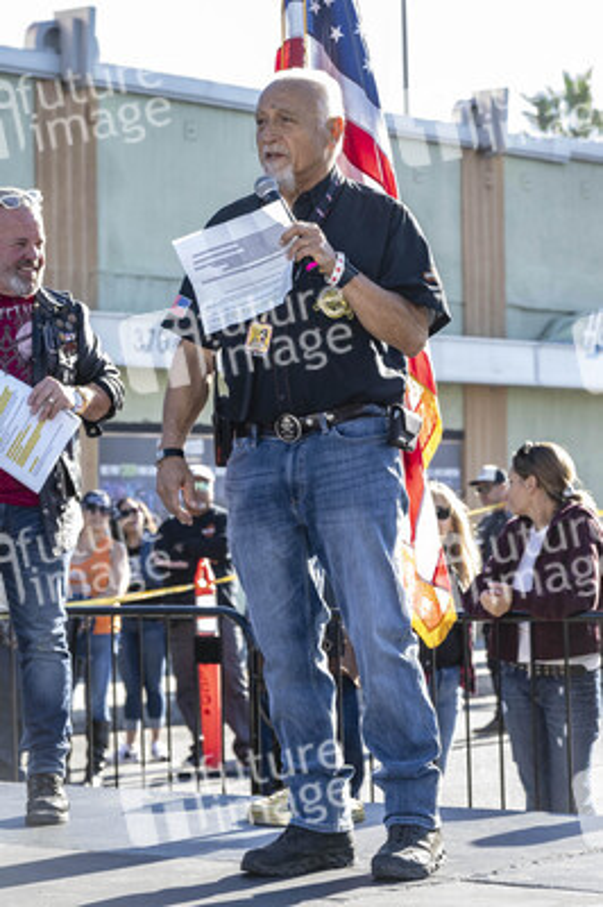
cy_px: 454
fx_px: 1887
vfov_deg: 27.0
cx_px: 302
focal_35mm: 75
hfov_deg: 18.2
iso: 400
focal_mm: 75
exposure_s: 1/200
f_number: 5.6
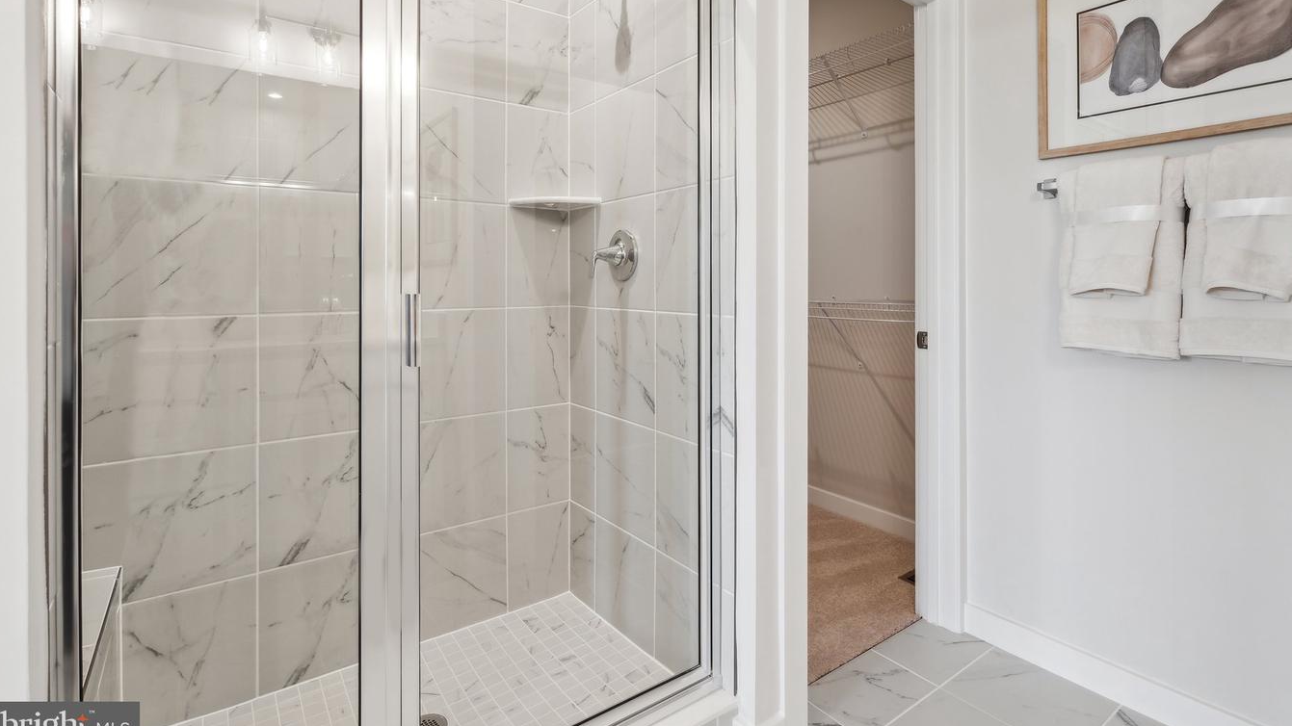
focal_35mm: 18
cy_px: 289
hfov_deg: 92.6
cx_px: 683
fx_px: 617
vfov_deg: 60.5
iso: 200
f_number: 8
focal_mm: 16
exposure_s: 1/10
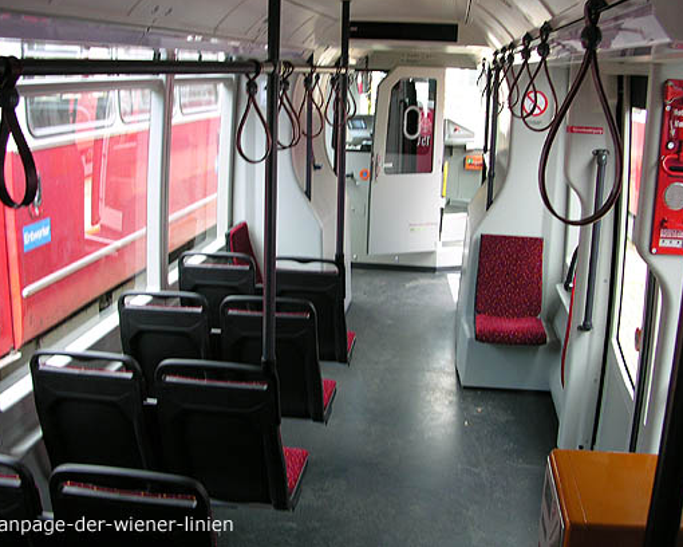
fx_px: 788
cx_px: 339
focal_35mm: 39
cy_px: 271
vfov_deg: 38.2
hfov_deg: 46.8
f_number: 2.7
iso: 100
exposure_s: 1/37.2
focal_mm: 5.6
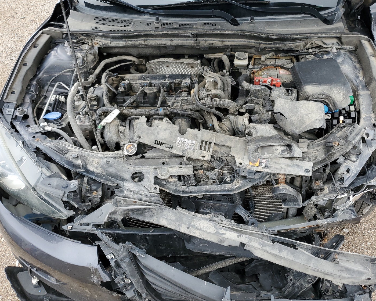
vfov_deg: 50.0
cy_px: 151
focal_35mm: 29
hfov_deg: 60.4
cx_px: 201
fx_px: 323
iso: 50
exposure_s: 1/357
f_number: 1.5
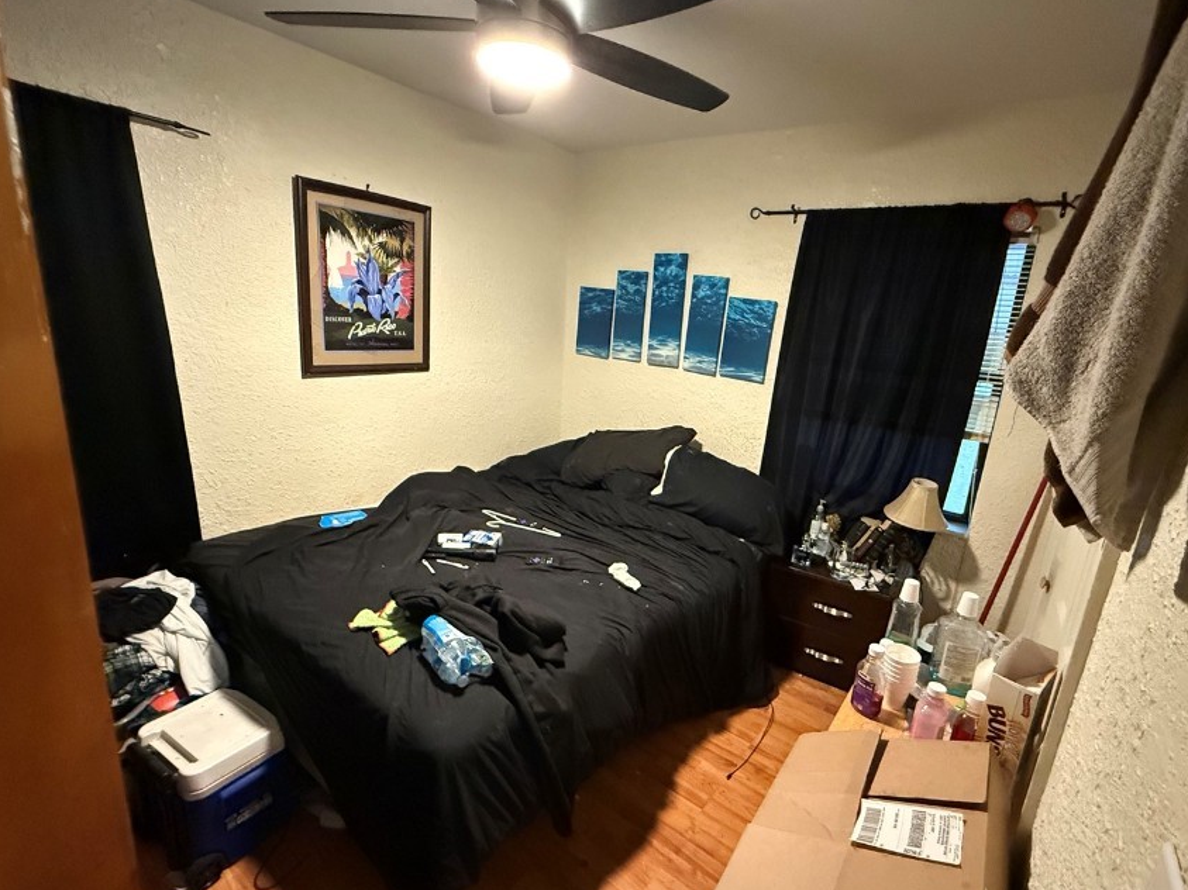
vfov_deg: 74.7
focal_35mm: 17
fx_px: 583
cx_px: 627
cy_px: 456
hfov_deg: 90.9
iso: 1000
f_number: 2.2
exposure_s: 1/60
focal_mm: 2.22
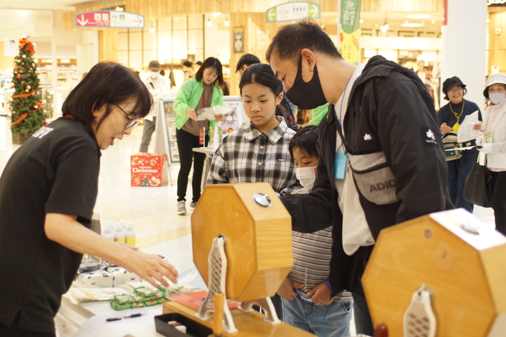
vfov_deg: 25.7
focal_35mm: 52
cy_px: 168
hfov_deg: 37.9
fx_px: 738
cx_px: 253
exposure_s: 1/125
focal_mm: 35
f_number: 2.8
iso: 800
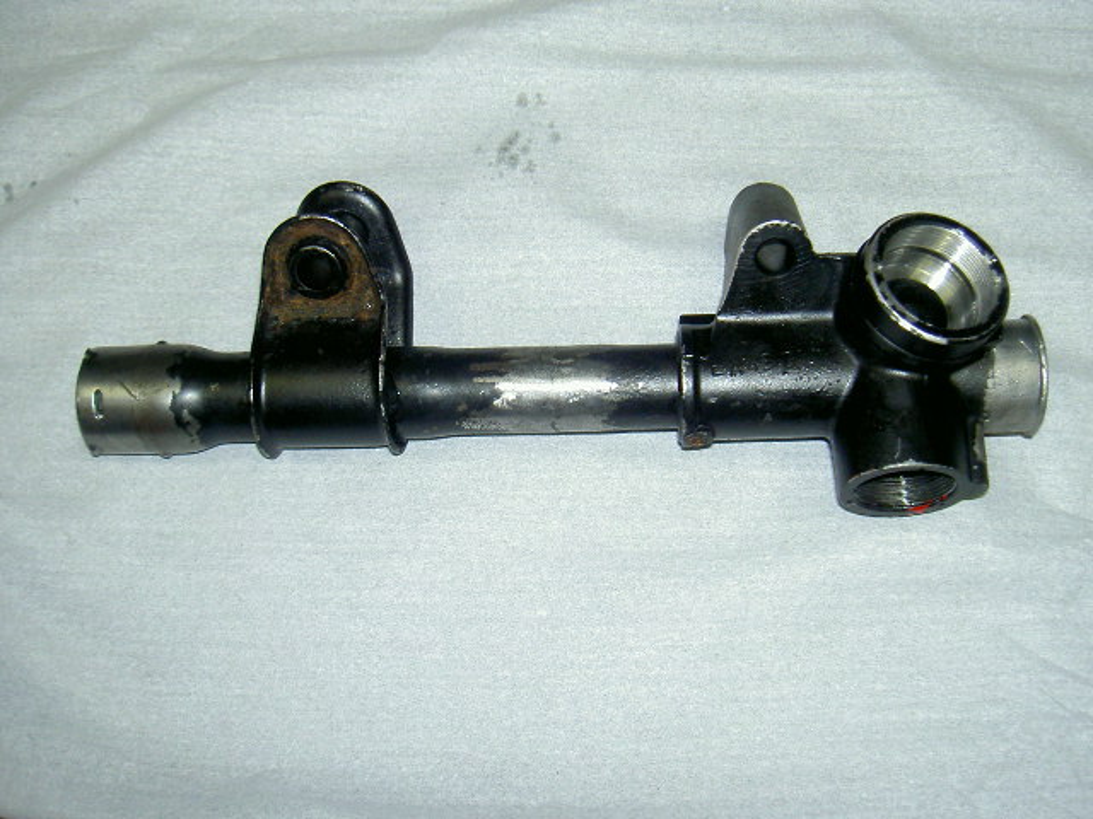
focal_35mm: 39
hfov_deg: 47.9
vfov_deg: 36.8
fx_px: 1231
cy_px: 410
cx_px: 546
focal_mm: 8
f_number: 2.8
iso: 100
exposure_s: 1/59.5
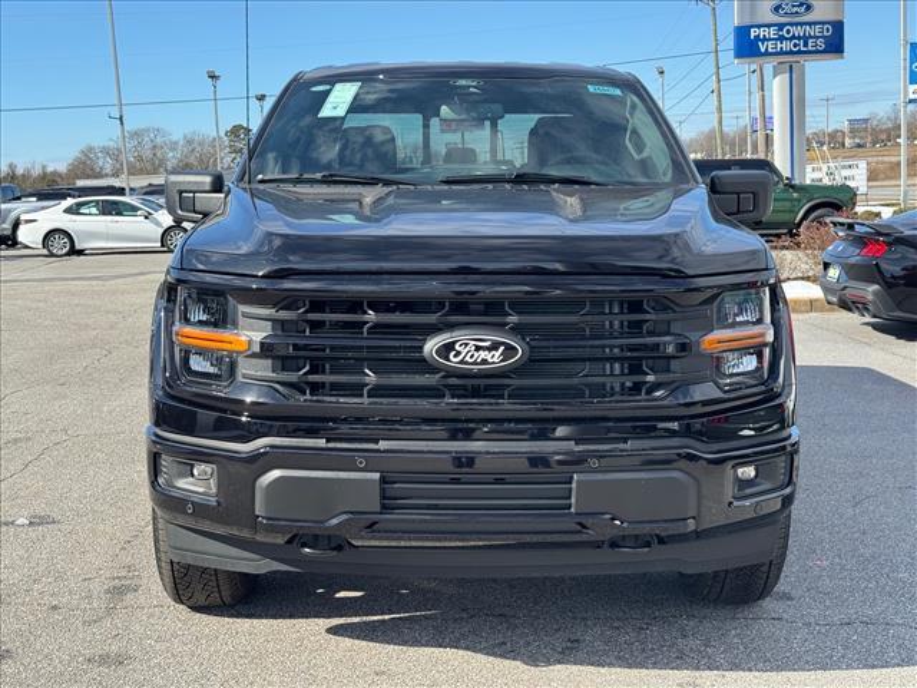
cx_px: 458
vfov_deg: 30.3
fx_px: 1272
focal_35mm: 48
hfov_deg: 39.7
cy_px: 344
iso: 64
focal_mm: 6.76
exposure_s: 1/1681
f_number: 1.78
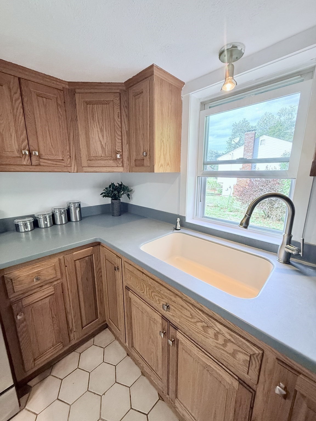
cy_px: 210
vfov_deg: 102.1
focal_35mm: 14
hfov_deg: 85.7
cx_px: 158
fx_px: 170
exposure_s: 1/120
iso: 200
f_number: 2.2
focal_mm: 2.22
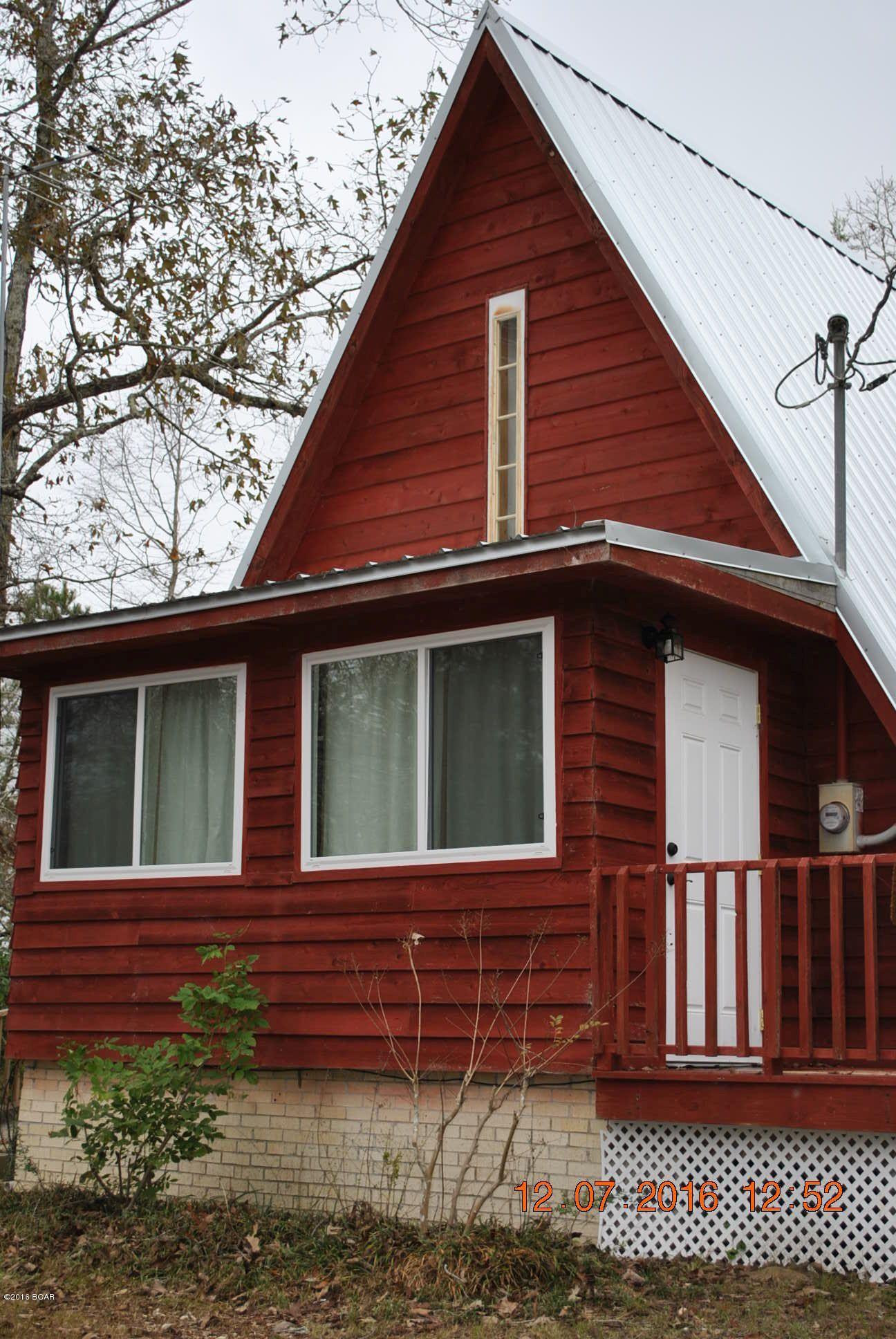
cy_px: 670
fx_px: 1954
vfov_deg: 37.8
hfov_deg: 25.8
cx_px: 448
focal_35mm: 52
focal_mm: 35
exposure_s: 1/125
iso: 100
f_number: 5
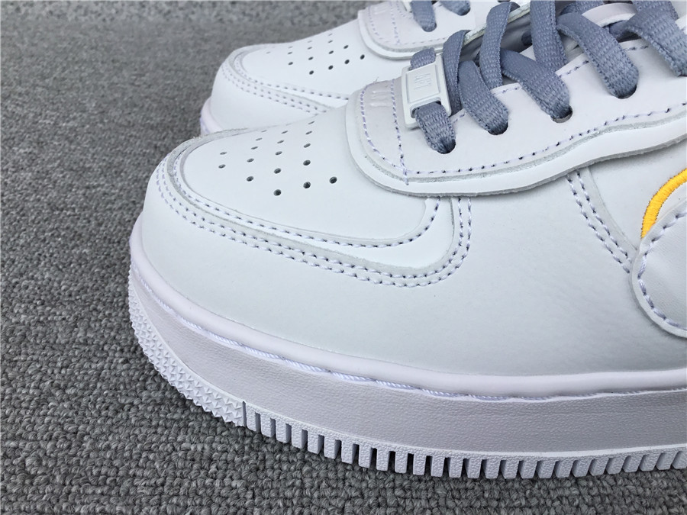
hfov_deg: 58.4
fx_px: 615
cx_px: 344
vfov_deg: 45.4
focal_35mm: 31
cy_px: 258
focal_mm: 3.3
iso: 25
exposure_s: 1/708
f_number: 2.4
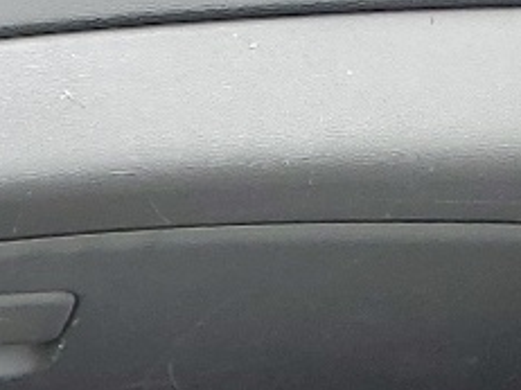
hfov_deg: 9.0
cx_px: -1015
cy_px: 897
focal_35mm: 180
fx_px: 2708
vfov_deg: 7.7
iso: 56
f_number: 1.5
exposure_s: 1/120
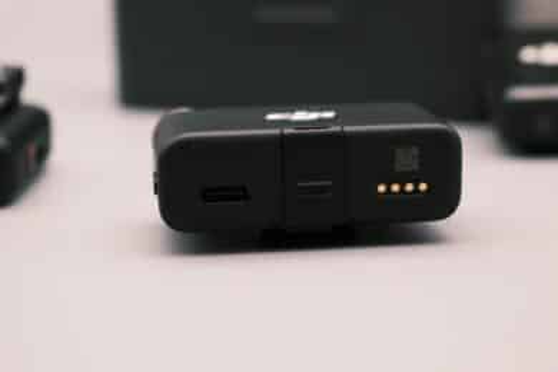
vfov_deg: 18.2
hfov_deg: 27.0
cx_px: 279
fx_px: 1162
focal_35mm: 75
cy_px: 186
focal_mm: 50
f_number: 4.8
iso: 640
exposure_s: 1/150
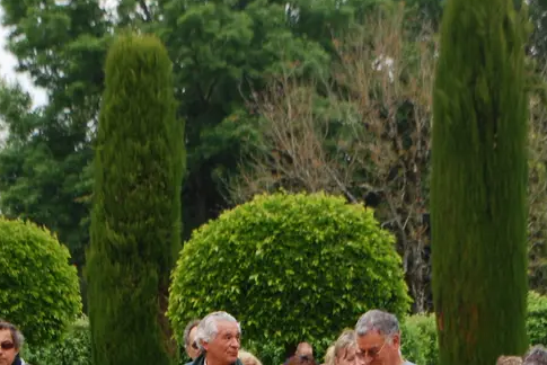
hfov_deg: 10.0
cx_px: 136
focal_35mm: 204
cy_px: 413
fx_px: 3105
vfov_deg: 6.7
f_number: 9
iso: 200
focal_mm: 55
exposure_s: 1/100
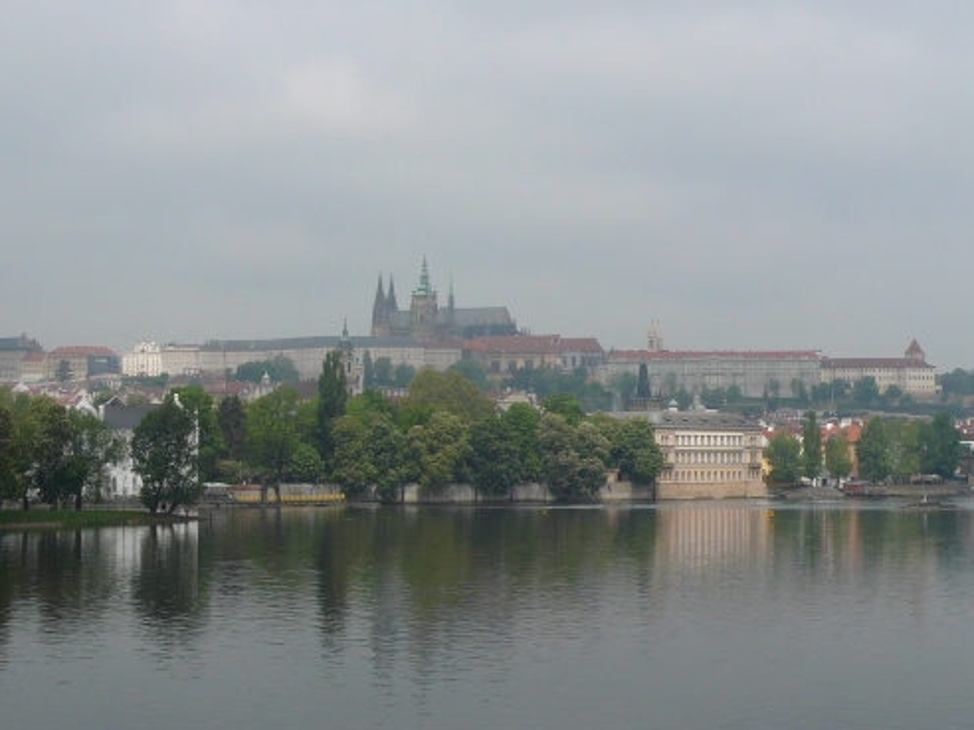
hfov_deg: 29.8
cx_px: 493
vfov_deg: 22.6
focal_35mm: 65
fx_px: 1829
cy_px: 369
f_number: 10
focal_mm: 6.9
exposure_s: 1/250
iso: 100
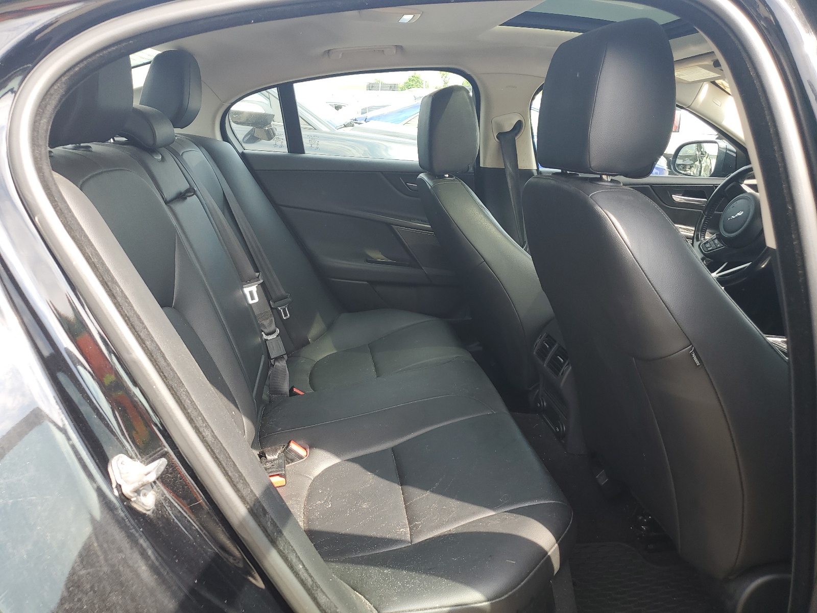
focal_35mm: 26
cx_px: 408
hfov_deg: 67.3
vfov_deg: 53.1
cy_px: 306
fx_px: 614
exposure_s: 1/333
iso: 50
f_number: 1.5
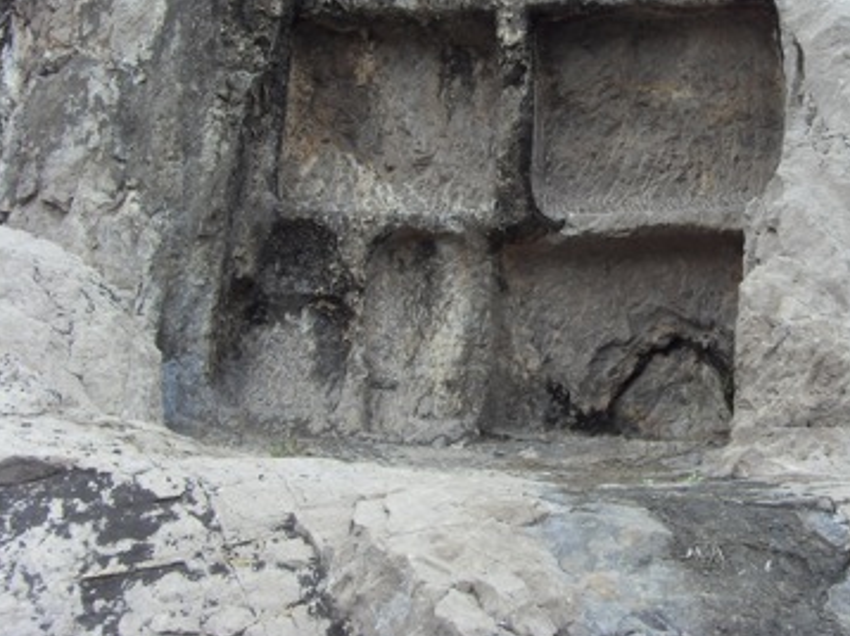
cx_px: 515
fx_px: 1178
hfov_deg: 39.5
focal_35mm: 48
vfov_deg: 30.2
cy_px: 261
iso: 100
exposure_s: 1/60
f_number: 3.5
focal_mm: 6.6
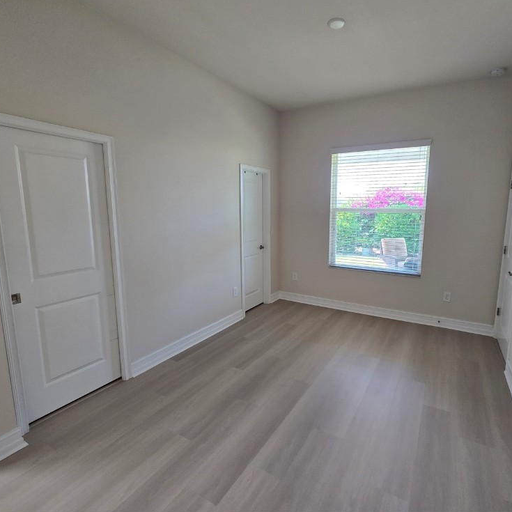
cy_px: 248
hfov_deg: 86.9
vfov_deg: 87.4
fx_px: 268
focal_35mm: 16
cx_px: 290
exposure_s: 1/60
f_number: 2.2
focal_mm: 2.2
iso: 160
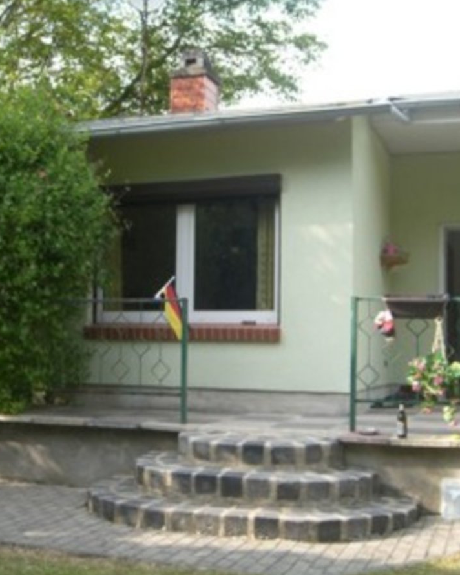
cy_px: 288
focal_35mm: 50
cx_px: 194
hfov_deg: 30.2
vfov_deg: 37.3
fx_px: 851
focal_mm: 7.9
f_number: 4
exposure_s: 1/200
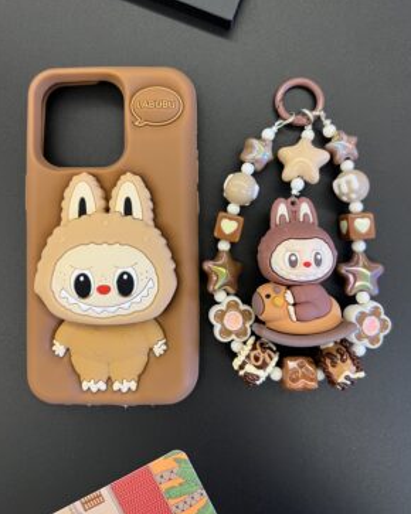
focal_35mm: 28
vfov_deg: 62.1
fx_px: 426
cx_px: 207
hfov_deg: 51.5
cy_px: 232
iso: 160
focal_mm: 5.7
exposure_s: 1/50
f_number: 1.5
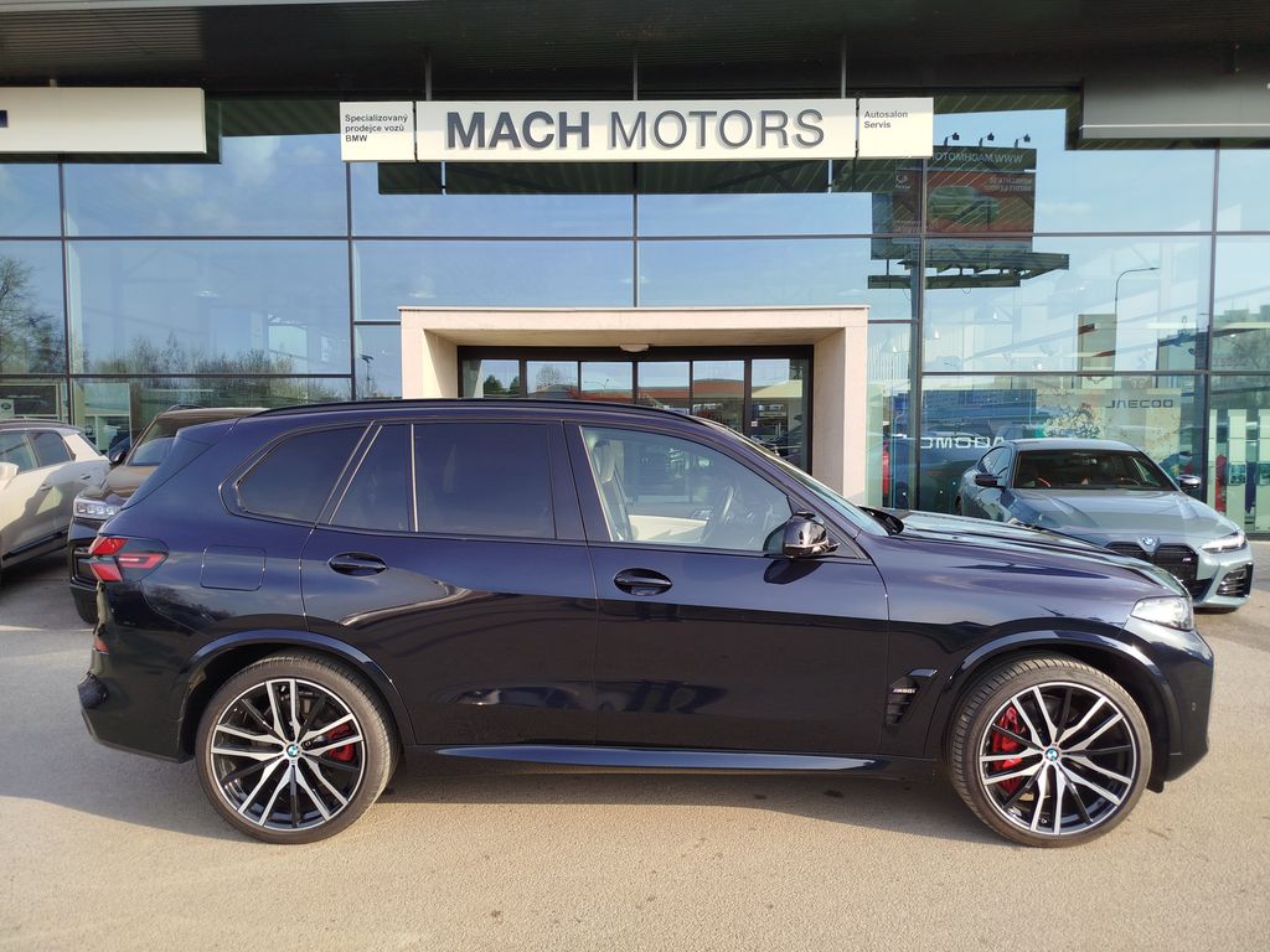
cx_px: 635
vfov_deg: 56.8
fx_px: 881
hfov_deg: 71.6
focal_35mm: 24
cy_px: 476
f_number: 1.7
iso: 50
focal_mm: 5.31
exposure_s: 1/341
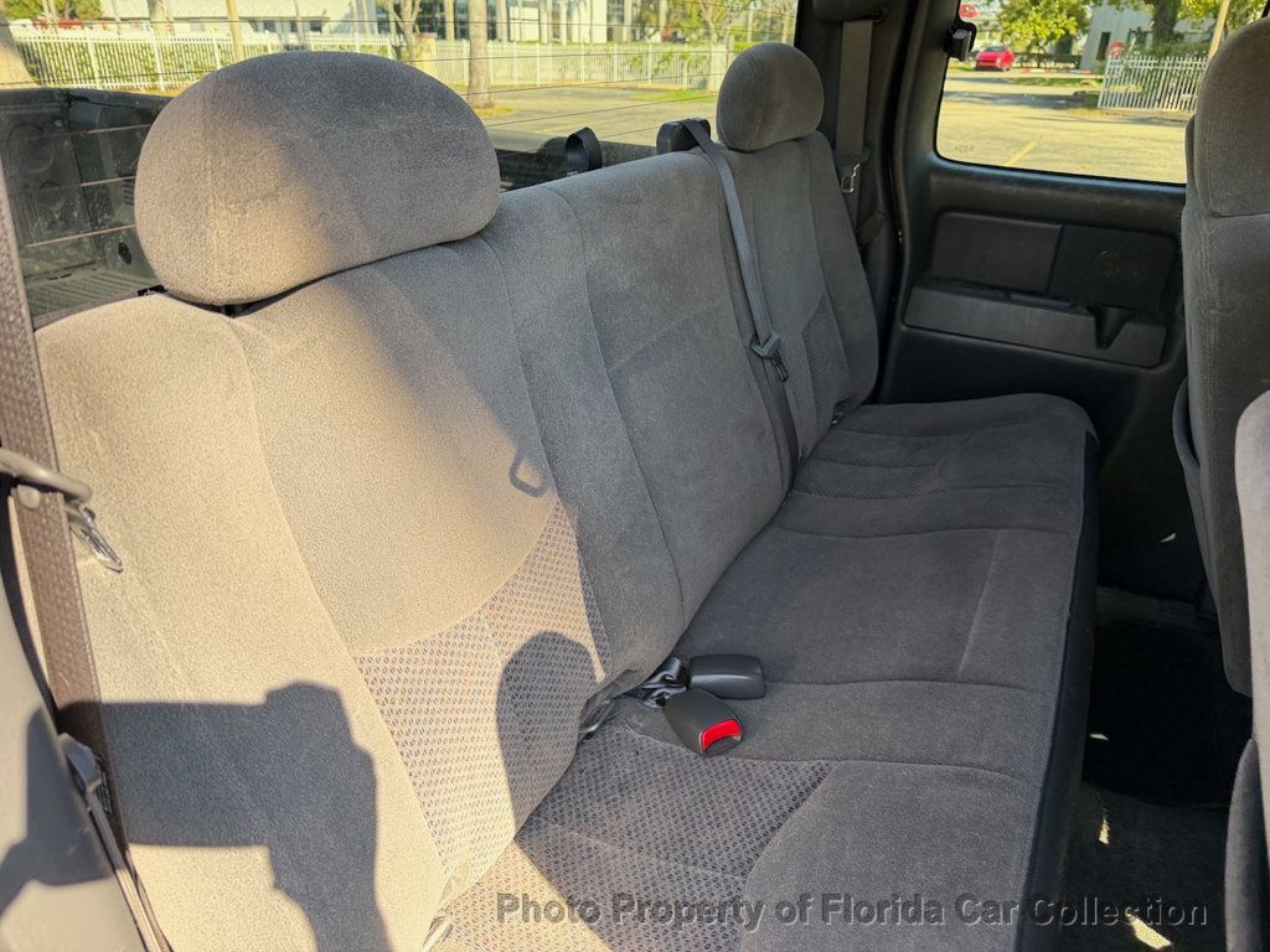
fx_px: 881
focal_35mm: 24
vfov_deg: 56.8
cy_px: 476
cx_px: 635
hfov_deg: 71.6
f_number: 1.78
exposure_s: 1/205
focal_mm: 6.76
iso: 125
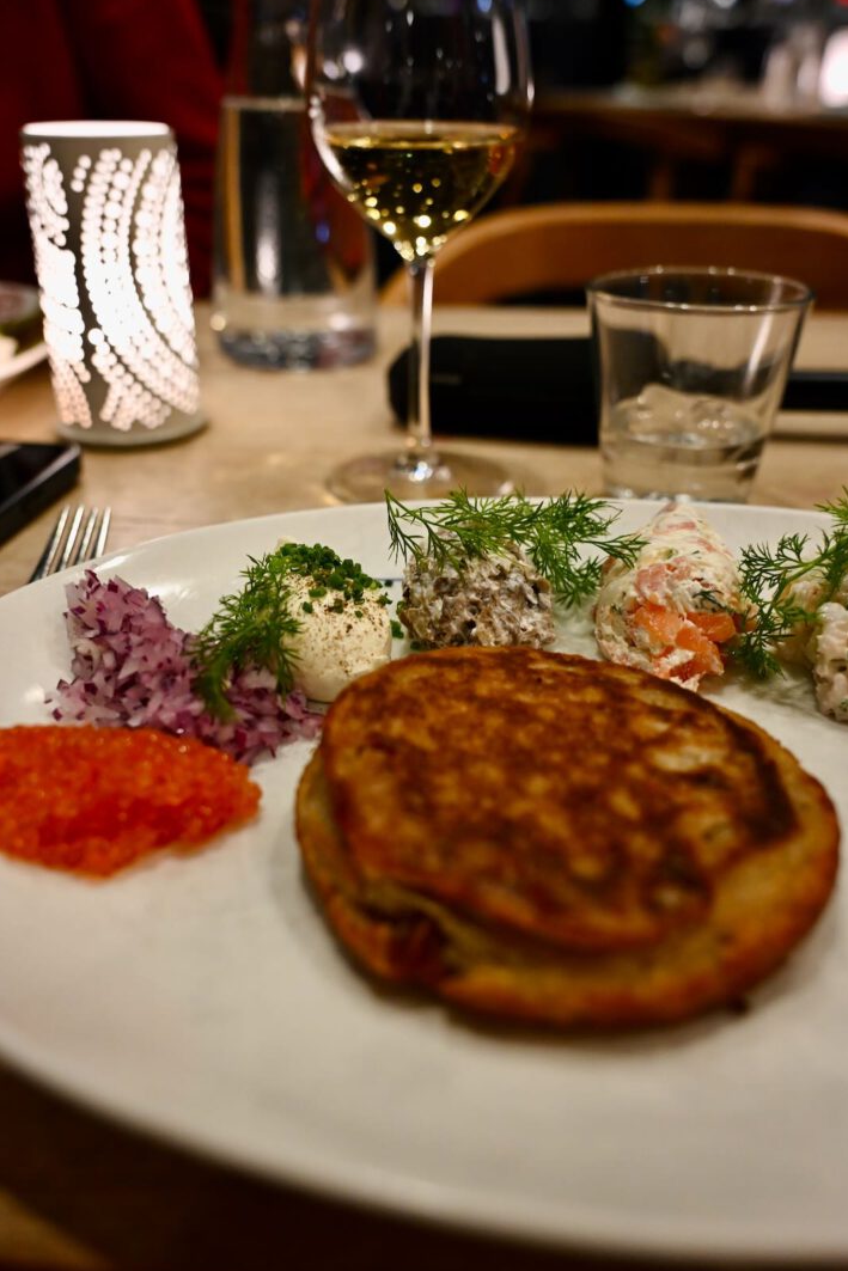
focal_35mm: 30
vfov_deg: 61.9
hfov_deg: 43.6
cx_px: 418
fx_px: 1060
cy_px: 619
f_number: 4
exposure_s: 1/30
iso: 2500
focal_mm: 29
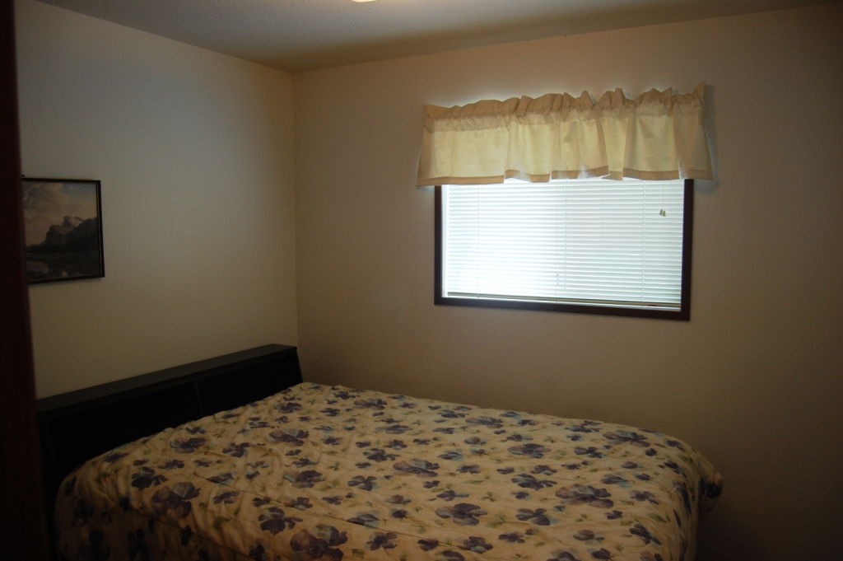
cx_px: 422
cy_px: 280
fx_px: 632
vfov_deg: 47.9
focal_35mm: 27
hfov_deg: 67.4
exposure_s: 1/50
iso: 400
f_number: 4
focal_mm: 18
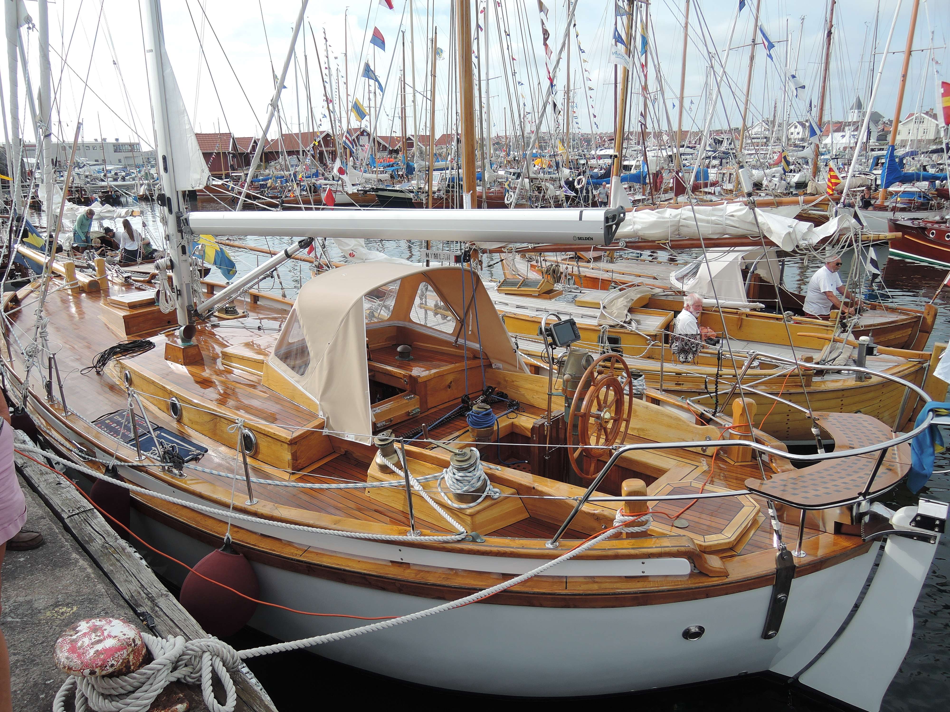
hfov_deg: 71.6
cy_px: 356
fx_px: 659
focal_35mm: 24
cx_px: 475
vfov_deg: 56.8
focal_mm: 5.1
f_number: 2.8
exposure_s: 1/100
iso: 80
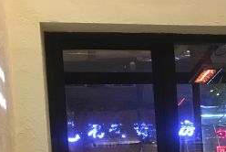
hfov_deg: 22.9
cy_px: 202
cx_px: 230
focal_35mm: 85
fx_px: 534
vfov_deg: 15.3
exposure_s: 1/8
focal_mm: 4.15
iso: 100
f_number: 2.2
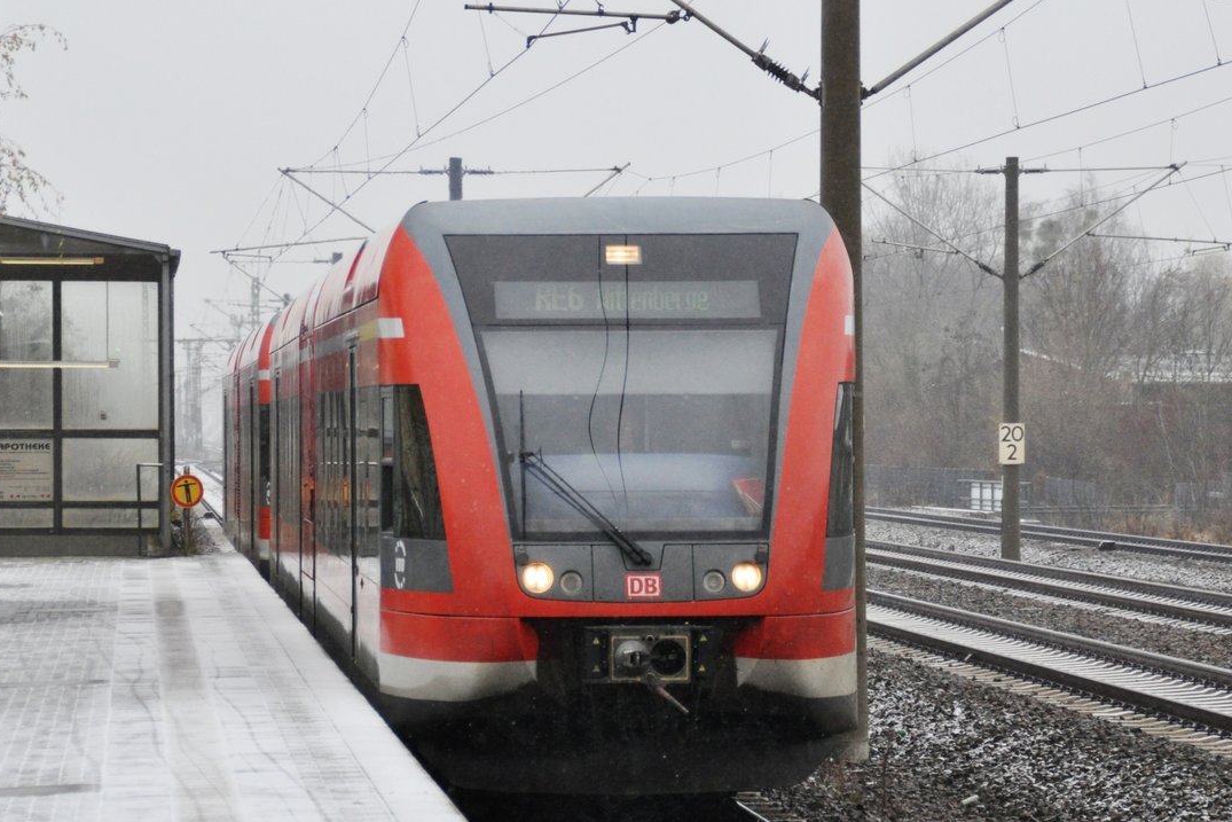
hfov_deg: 14.2
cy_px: 456
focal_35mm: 144
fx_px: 4928
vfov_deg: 9.5
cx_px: 674
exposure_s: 1/320
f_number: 6.3
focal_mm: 86
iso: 800
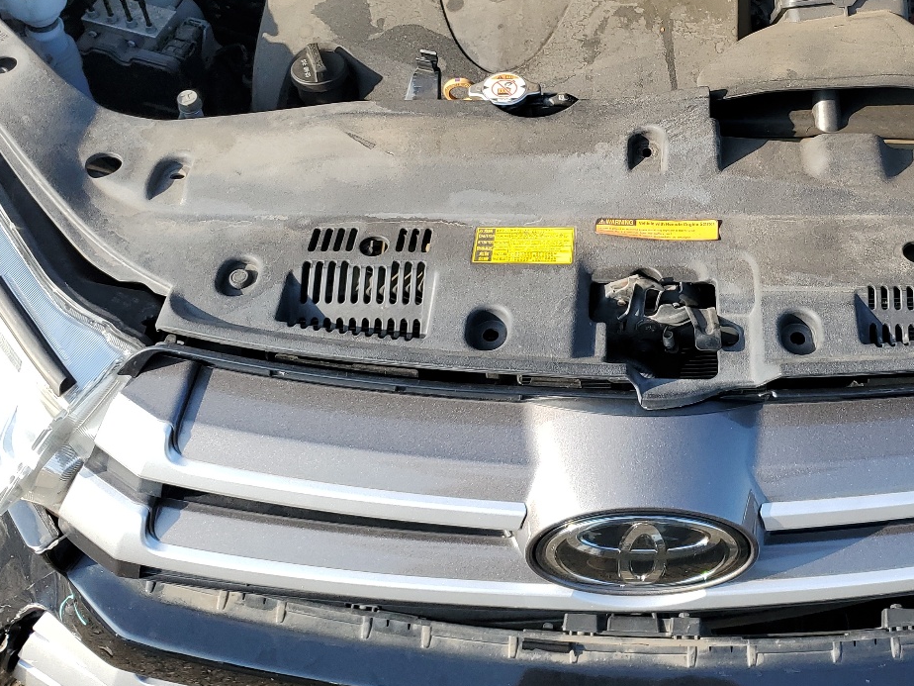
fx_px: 1188
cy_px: 159
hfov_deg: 41.0
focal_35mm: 45
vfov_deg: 31.5
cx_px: 669
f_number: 1.5
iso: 50
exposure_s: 1/833
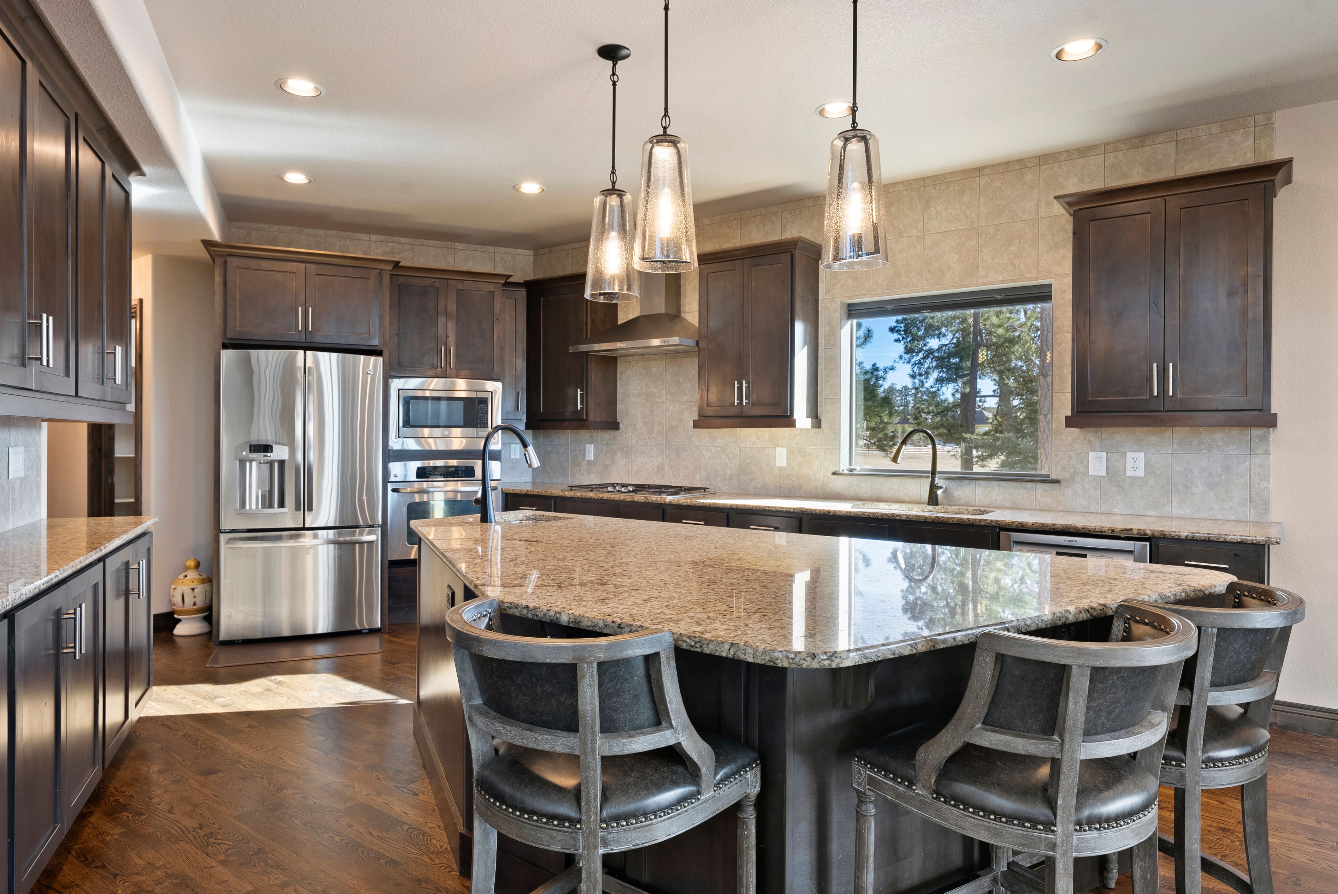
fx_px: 818
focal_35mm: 22
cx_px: 669
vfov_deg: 57.3
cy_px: 447
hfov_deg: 78.6
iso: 500
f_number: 9
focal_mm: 22
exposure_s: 1/1.25
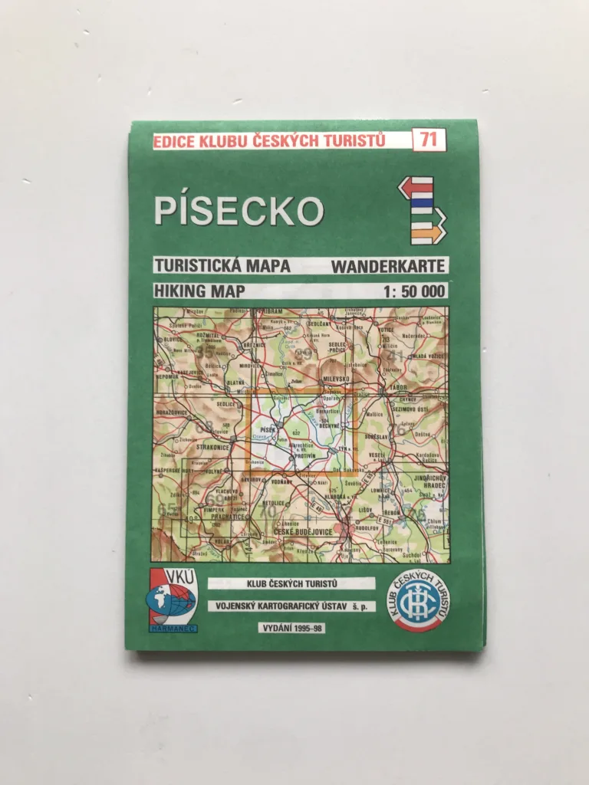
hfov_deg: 49.7
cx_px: 294
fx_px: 635
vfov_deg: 63.4
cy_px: 392
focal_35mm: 28
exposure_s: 1/50
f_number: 1.8
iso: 25
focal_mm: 3.99
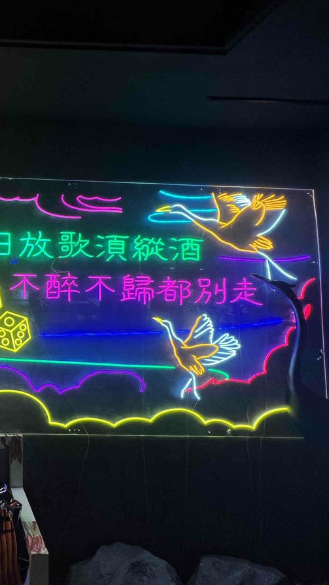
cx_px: -35
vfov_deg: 89.6
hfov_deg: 44.2
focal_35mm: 19
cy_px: 292
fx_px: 295
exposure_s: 1/128
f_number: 1.8
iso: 40
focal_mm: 1.57
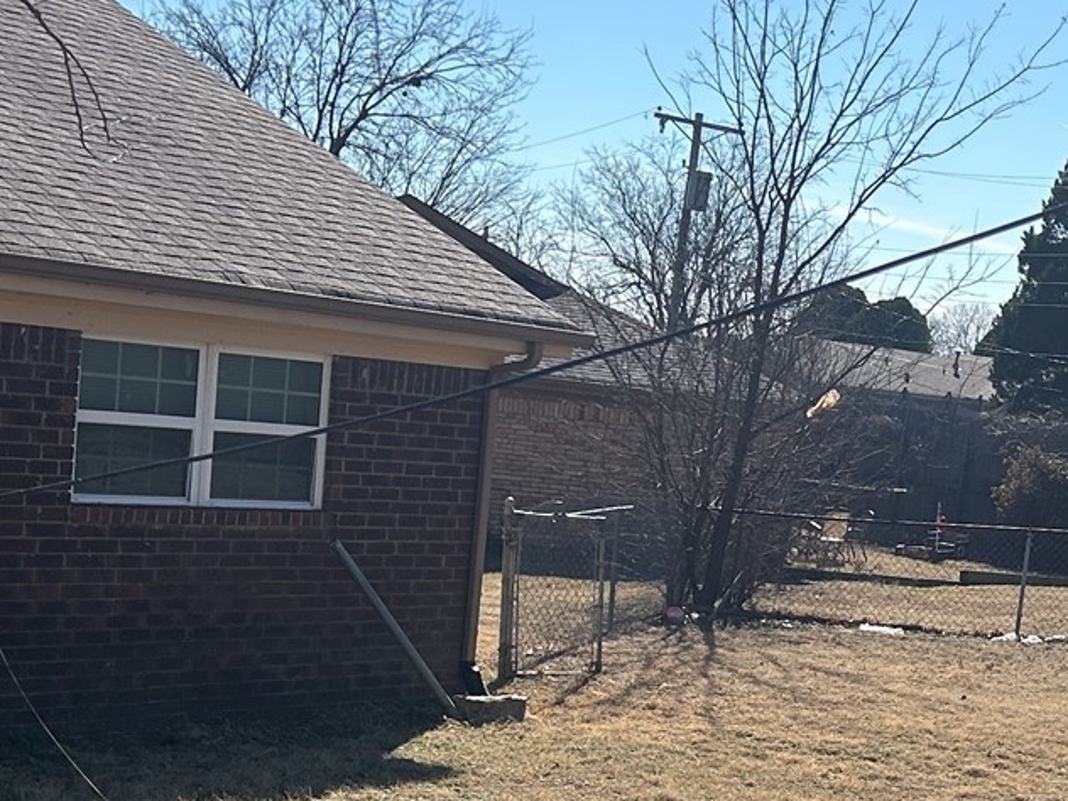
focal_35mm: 79
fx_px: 2437
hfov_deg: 24.4
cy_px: 701
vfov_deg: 18.4
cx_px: 840
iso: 50
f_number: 1.5
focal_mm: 5.7
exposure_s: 1/5587
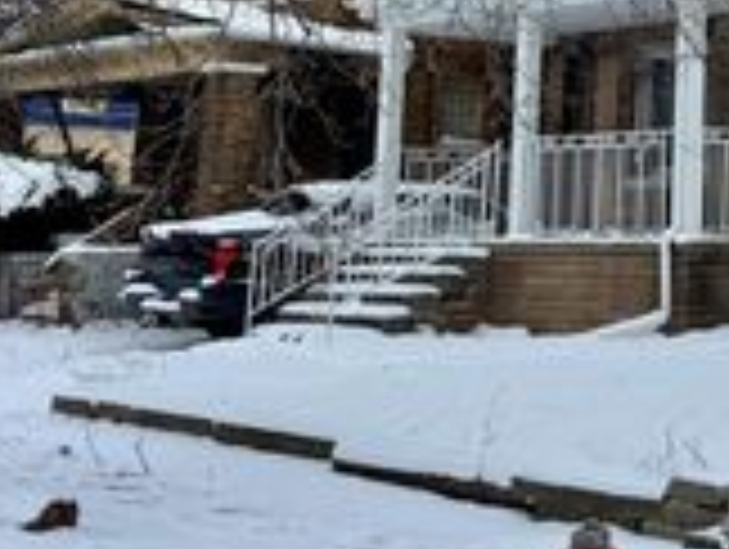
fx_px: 1561
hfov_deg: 22.8
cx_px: 1004
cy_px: 20
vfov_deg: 19.5
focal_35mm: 74
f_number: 1.78
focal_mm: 6.76
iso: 80
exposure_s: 1/2959
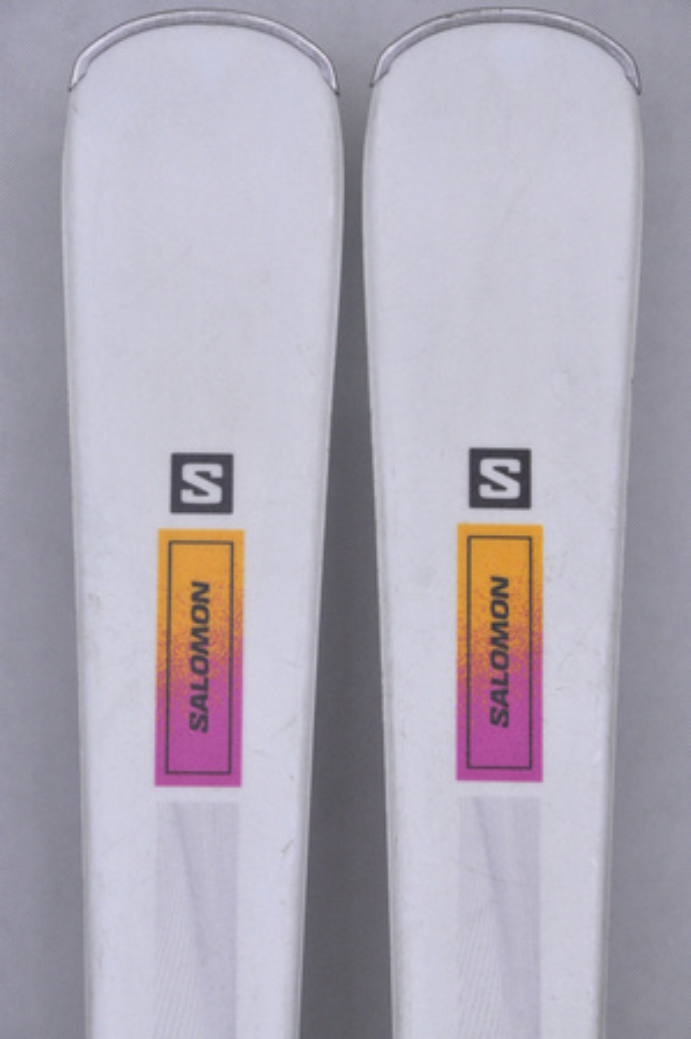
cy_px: 520
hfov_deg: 8.7
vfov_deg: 13.1
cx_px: 346
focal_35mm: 158
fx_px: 4545
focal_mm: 105
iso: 3200
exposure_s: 1/125
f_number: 9.5
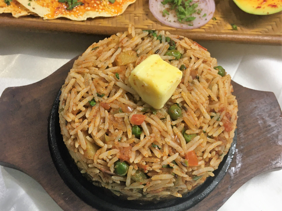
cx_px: 141
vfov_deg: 48.2
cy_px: 106
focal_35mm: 29
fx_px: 236
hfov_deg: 61.7
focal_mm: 4.15
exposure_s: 1/33
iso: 64
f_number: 2.2
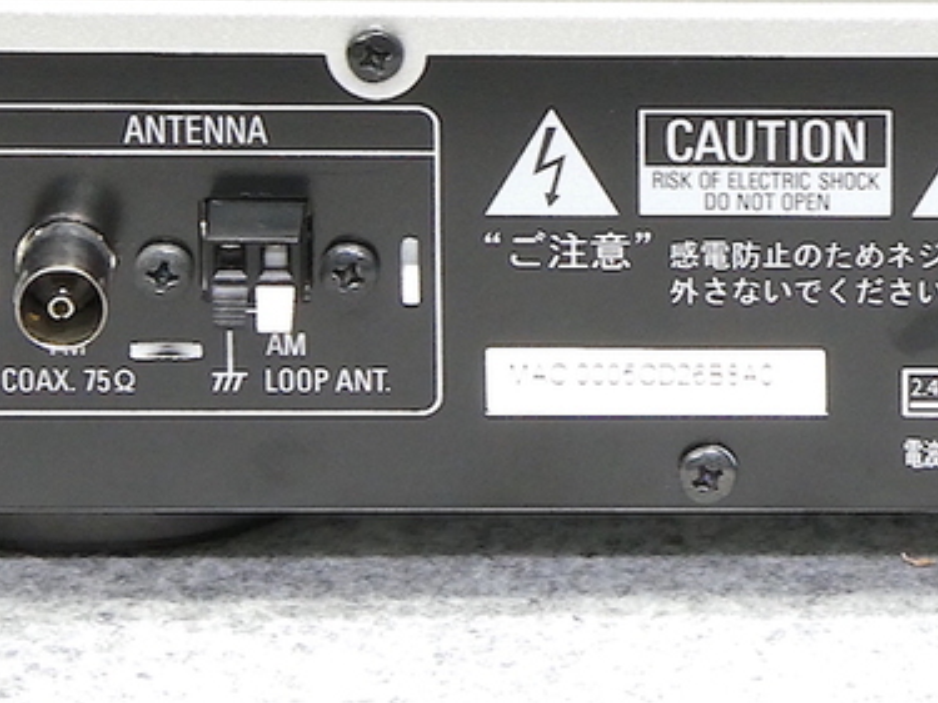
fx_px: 11919
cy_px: 105
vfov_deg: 3.4
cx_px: 753
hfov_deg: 4.5
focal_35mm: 440
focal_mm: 30.9
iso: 400
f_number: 7.1
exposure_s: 1/4
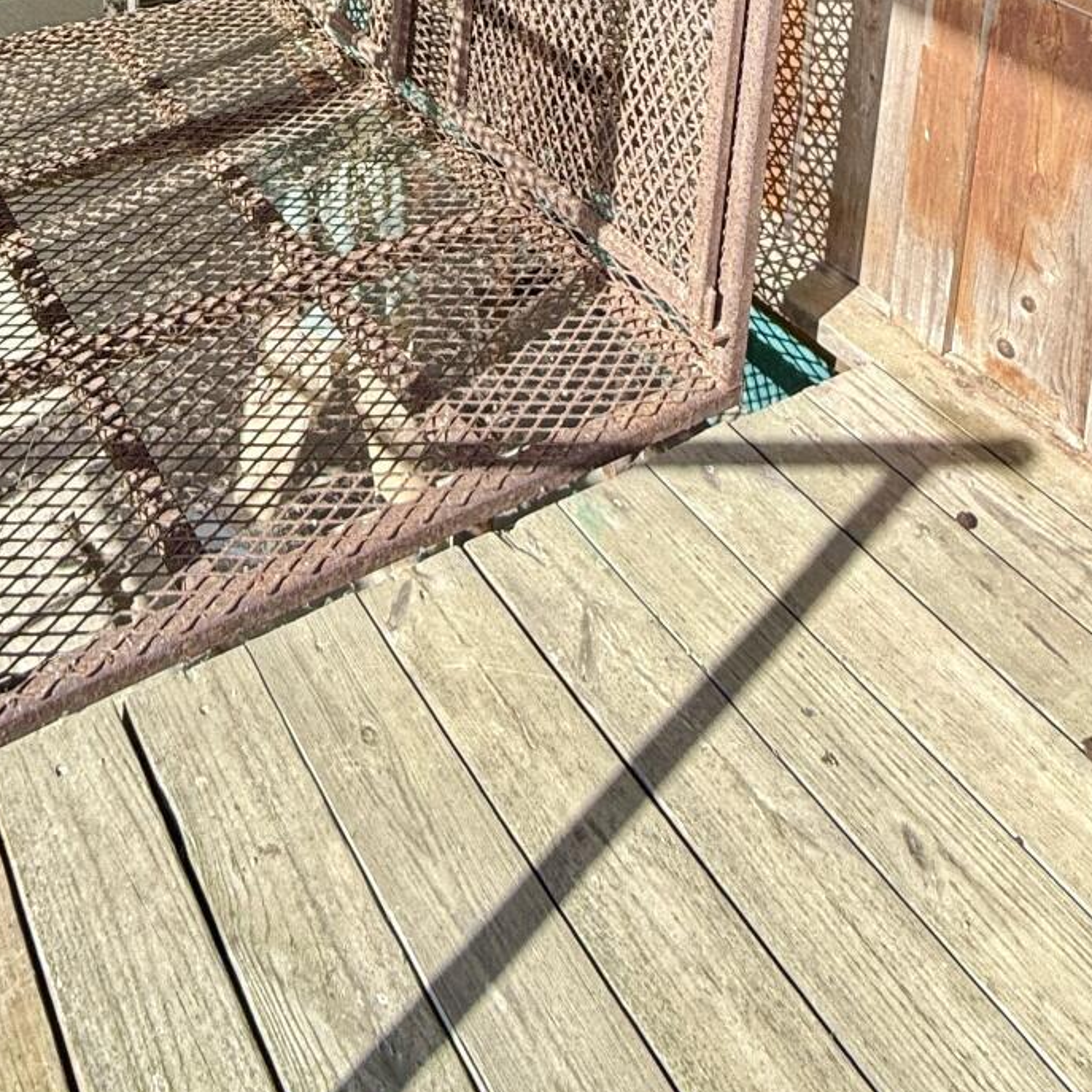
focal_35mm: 36
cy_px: -450
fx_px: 1285
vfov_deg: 30.9
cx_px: 159
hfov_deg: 43.0
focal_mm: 2.22
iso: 50
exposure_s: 1/269
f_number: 2.2
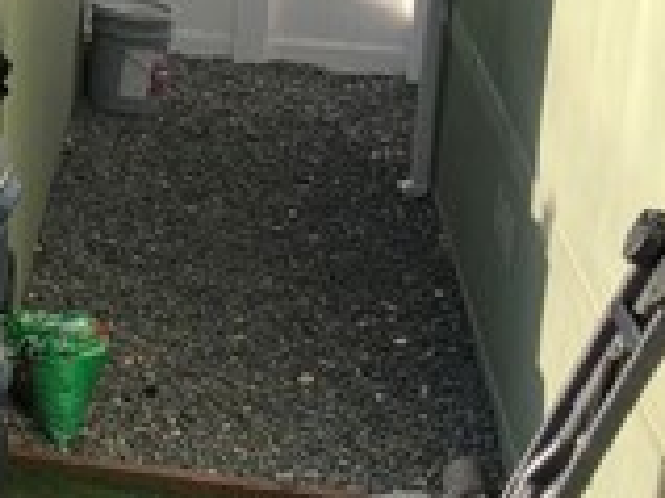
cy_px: 29
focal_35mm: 113
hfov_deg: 15.7
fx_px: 2169
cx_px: -410
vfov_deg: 13.0
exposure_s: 1/883
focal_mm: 3.99
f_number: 1.8
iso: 20
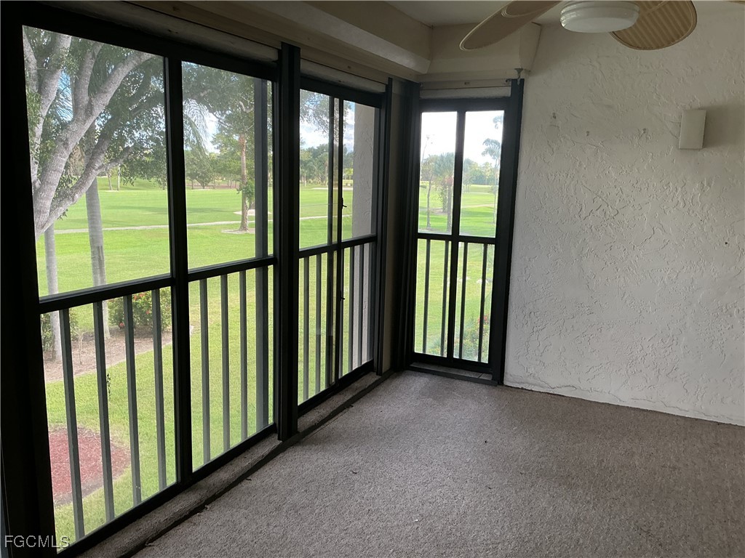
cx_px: 372
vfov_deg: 48.2
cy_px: 279
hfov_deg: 61.7
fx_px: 624
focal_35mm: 29
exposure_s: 1/60
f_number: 1.8
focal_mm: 3
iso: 40
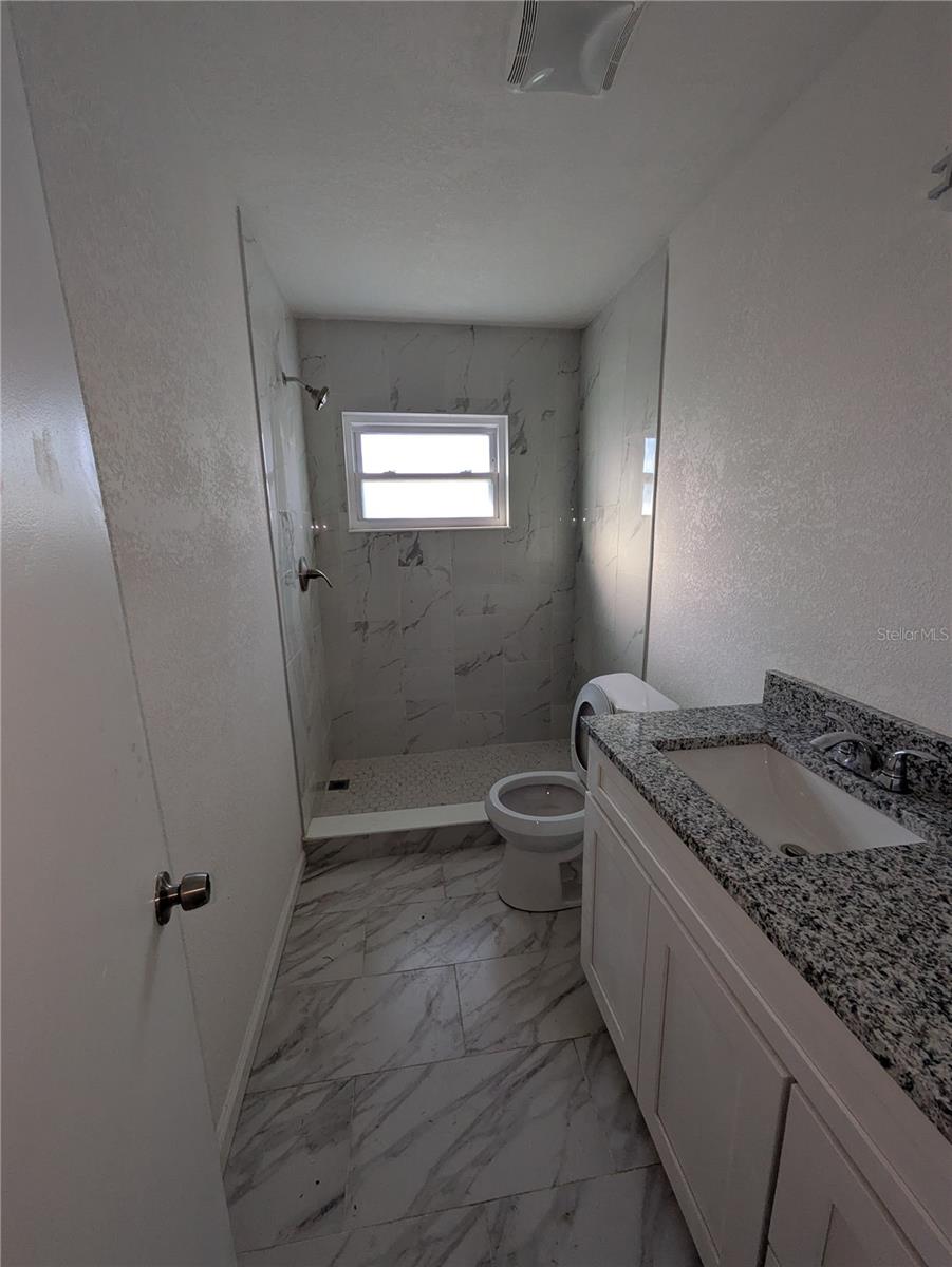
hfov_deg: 85.7
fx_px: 513
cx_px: 476
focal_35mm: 14
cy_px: 634
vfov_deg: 102.0
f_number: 2.2
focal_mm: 1.83
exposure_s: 1/120
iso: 181
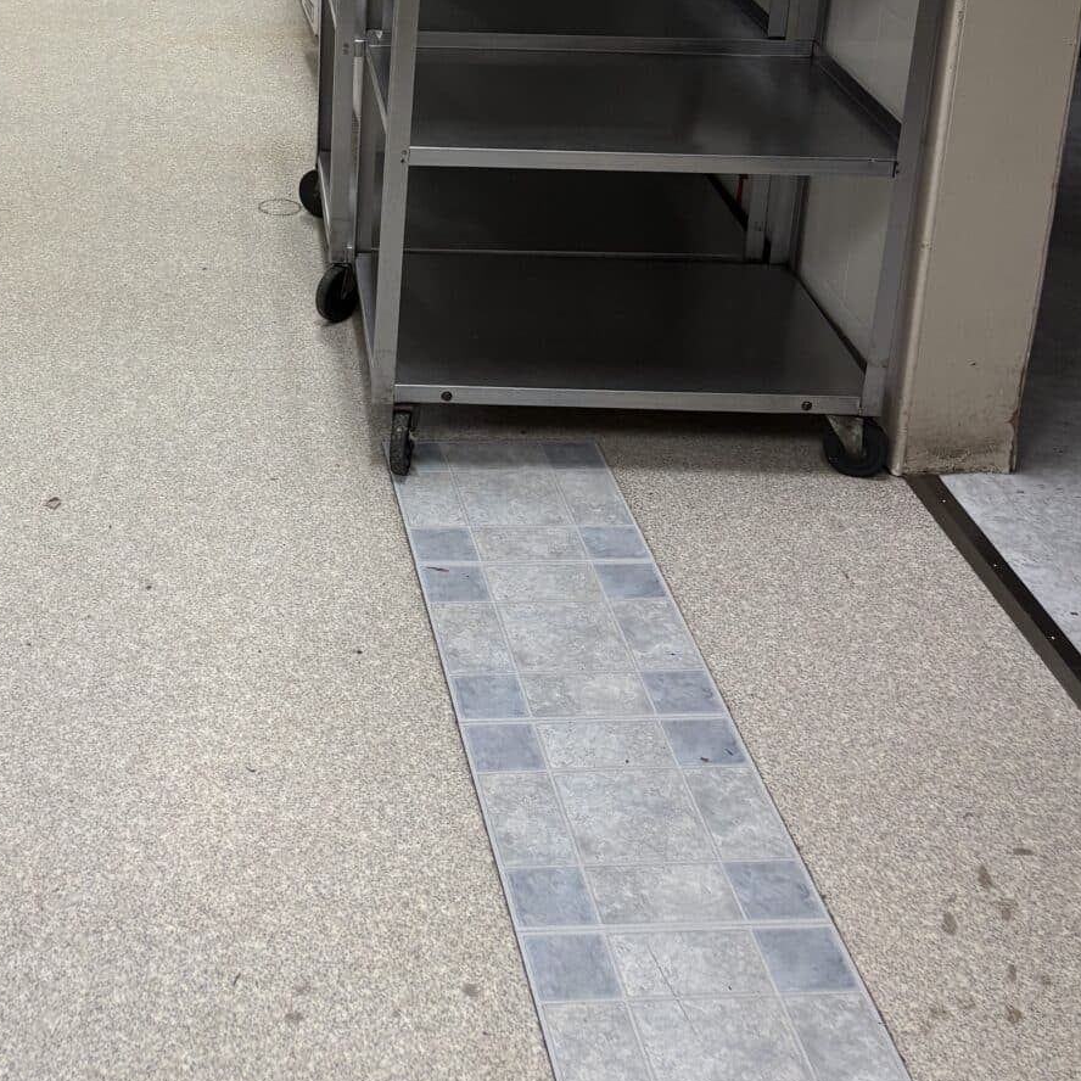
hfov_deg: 31.6
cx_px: 254
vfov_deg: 30.3
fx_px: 1873
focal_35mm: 53
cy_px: 37
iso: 125
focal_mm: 5.96
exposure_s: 1/120
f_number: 1.6
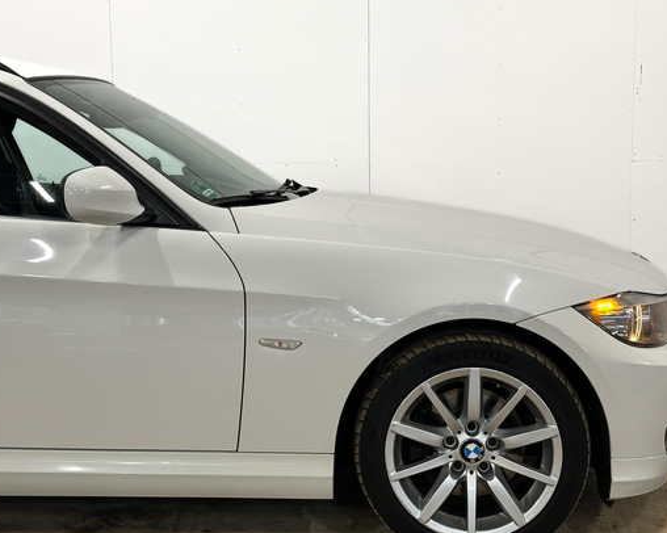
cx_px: 323
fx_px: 1184
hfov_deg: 31.5
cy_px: 268
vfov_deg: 25.4
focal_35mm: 60
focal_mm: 6.86
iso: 100
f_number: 1.8
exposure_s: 1/50
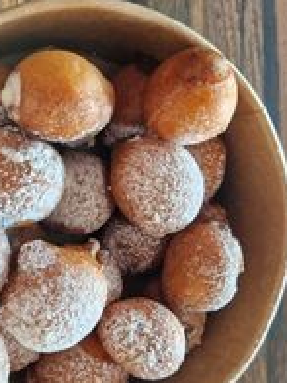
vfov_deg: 38.1
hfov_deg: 28.9
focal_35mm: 50
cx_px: 96
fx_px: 553
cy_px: 225
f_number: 1.8
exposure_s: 1/100
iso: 400
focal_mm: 5.4
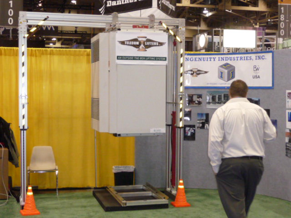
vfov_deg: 24.0
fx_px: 513
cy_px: 109
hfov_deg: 31.7
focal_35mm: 61
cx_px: 146
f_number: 3.8
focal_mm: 6.3
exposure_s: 1/30
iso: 500
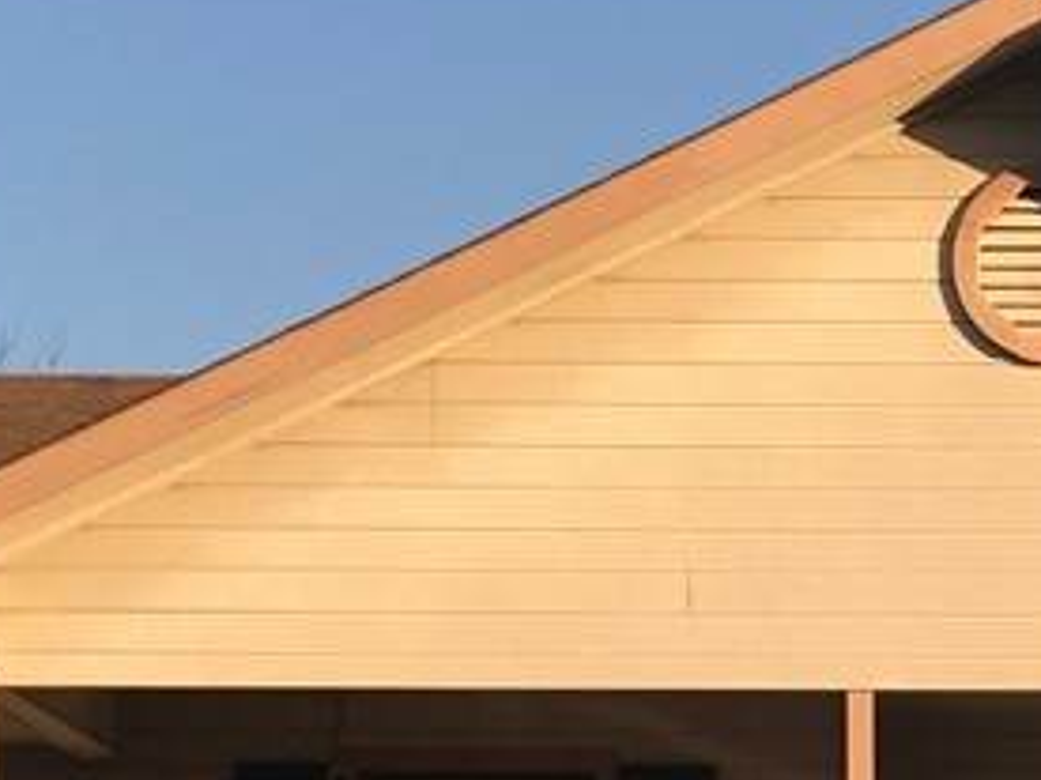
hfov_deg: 18.7
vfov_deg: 13.9
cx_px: 852
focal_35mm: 104
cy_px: 908
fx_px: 3128
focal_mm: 3.99
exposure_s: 1/791
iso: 20
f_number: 1.8
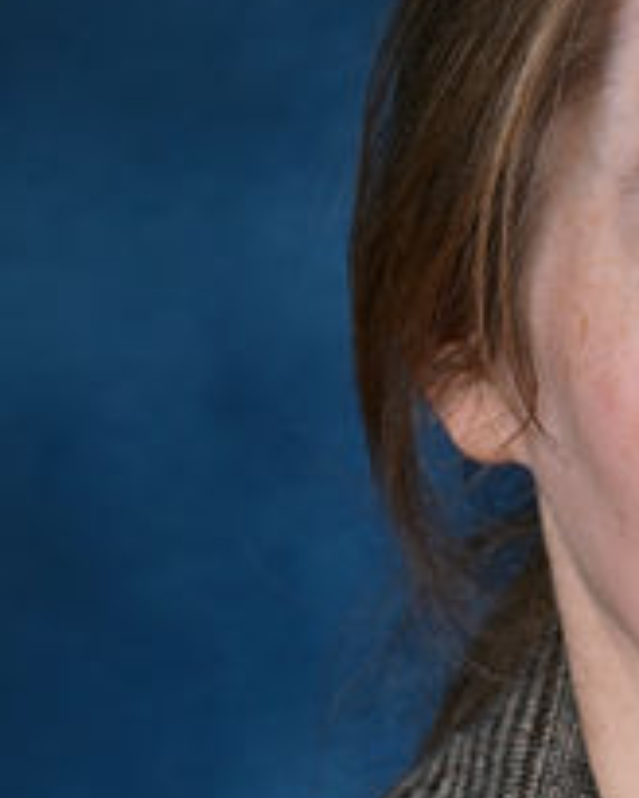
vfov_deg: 8.7
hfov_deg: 6.9
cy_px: 817
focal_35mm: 220
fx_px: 5201
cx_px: 931
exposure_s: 1/200
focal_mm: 50
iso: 200
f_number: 4.5
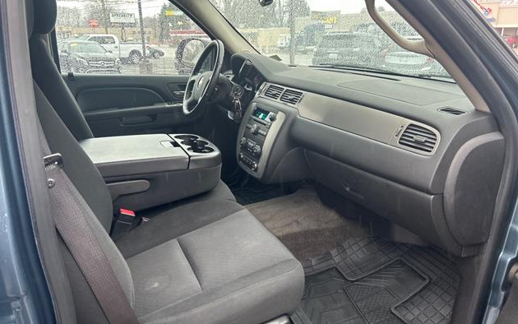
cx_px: 256
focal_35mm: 28
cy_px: 177
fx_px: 395
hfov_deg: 66.5
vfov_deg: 44.5
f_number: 1.5
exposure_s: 1/95
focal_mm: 5.7
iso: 125
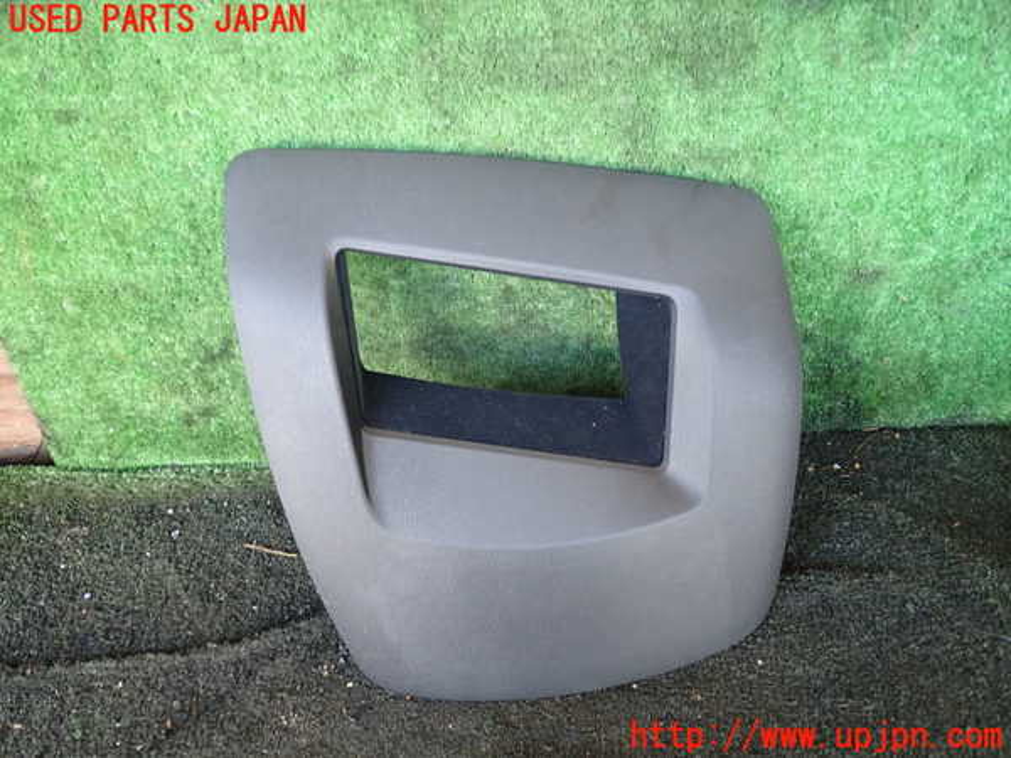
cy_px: 379
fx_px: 876
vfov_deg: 46.8
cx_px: 506
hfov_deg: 60.0
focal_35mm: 30
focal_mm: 5.4
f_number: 2.3
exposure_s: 1/30
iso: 250
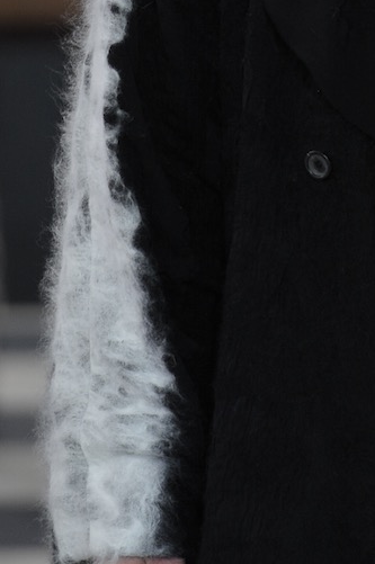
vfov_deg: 3.4
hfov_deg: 2.3
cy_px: -58
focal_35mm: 600
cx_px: 473
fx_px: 9394
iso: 1000
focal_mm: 200
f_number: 3.5
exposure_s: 1/500
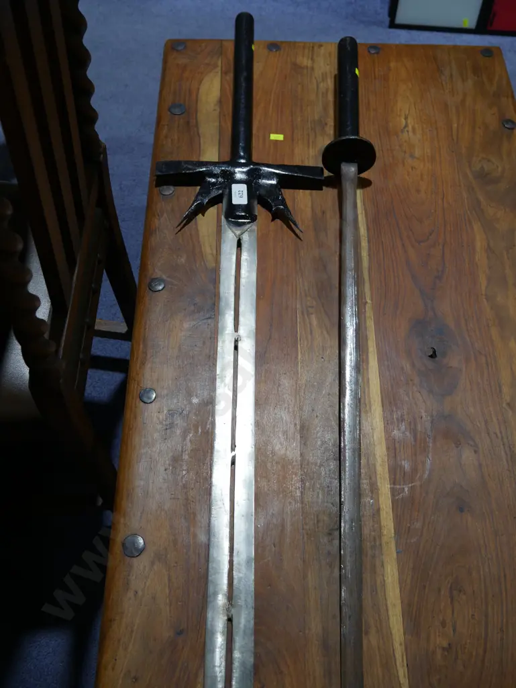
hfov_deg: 44.2
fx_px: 635
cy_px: 344
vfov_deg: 56.8
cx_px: 258
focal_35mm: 32
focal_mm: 16
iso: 200
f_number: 3.6
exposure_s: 1/80
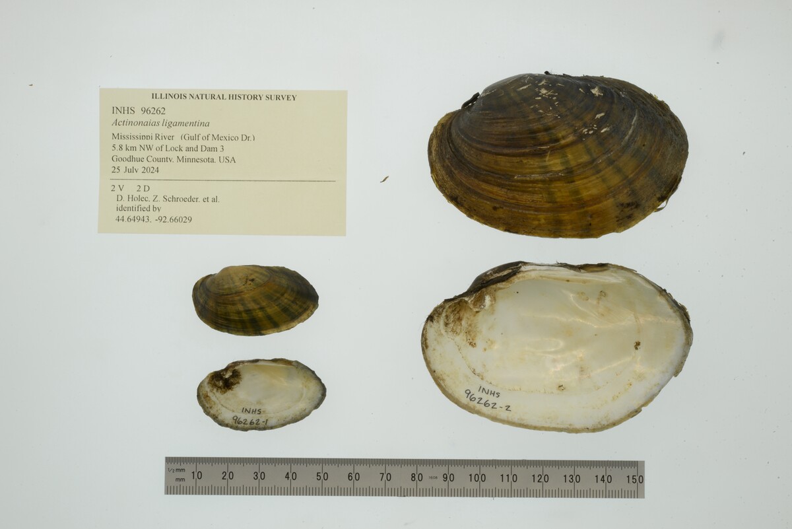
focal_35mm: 60
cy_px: 264
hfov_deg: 33.4
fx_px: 1320
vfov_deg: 22.6
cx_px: 396
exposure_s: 1/13
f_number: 32
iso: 100
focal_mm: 60
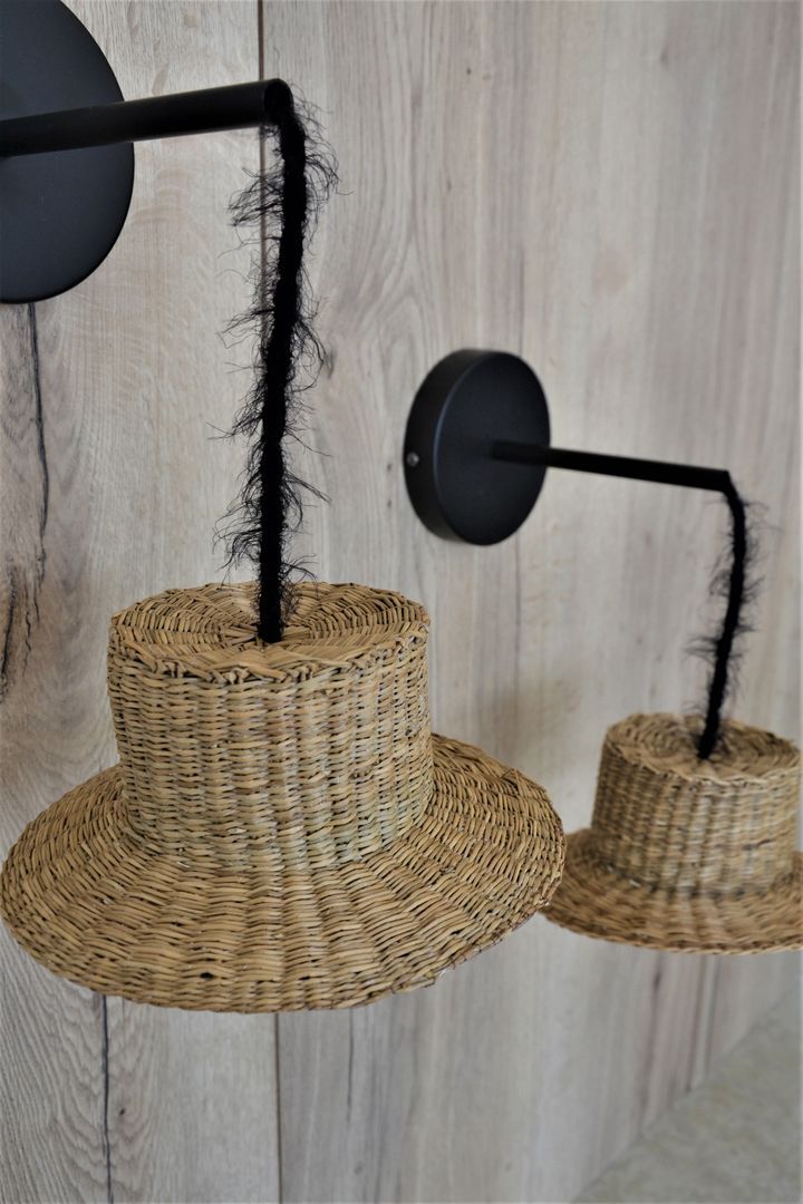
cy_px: 602
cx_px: 402
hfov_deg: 41.7
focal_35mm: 32
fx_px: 1054
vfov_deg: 59.5
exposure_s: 1/125
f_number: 5.6
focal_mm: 21
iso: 320
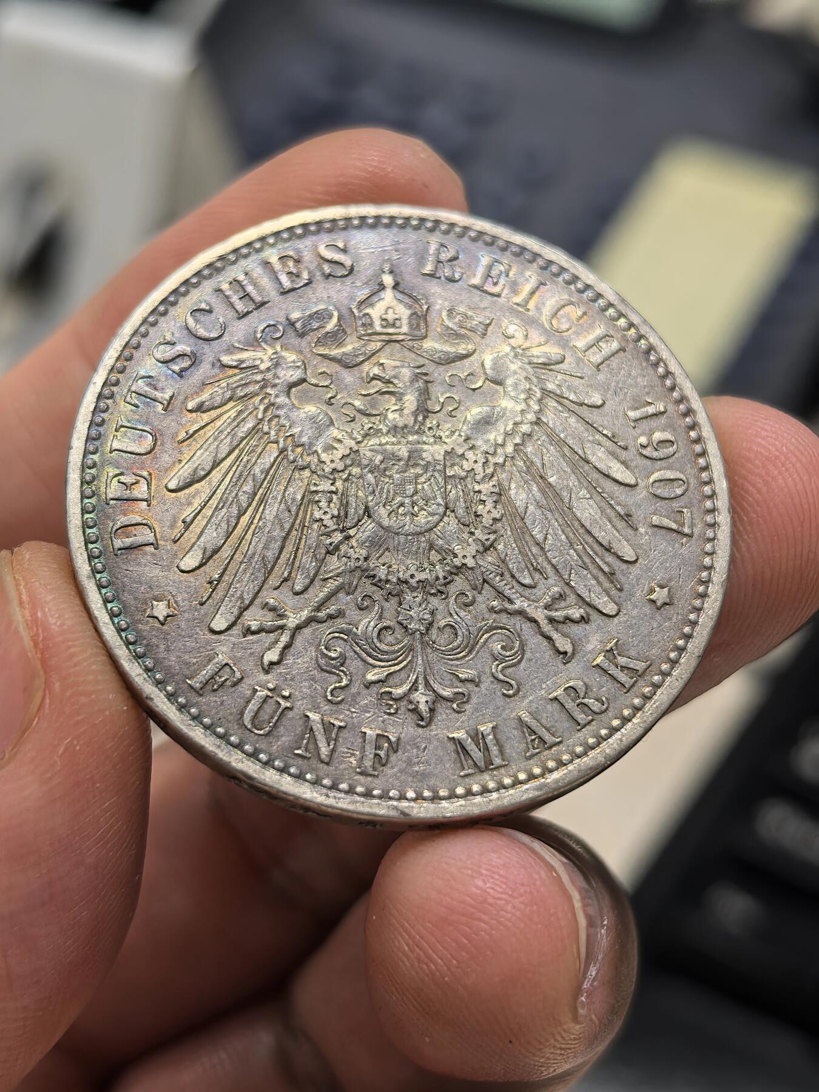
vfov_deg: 35.5
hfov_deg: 27.0
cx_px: 410
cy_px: 546
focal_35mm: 54
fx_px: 1703
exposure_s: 1/100
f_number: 2
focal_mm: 6.98
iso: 160
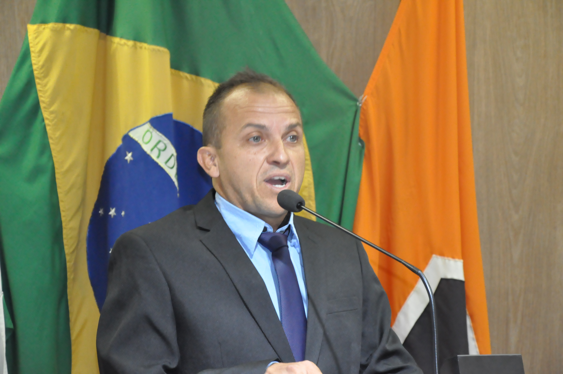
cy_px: 187
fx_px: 1874
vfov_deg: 11.4
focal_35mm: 120
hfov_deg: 17.1
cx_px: 282
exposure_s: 1/60
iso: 3200
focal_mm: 80
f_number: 5.6
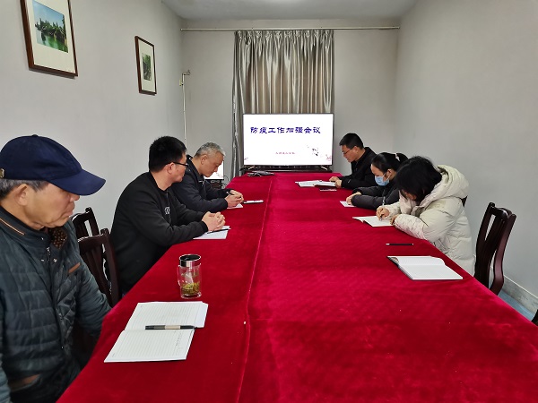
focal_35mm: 26
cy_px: 202
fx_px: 404
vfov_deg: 53.1
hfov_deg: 67.3
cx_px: 269
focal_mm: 5.58
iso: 400
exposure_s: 1/50
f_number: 1.8
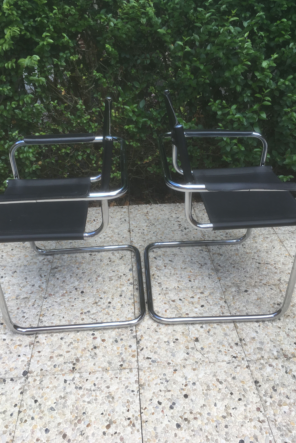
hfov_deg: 42.3
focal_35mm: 31
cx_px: 145
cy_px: 217
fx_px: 382
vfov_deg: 60.3
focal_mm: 4.15
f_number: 2.2
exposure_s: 1/195
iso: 25
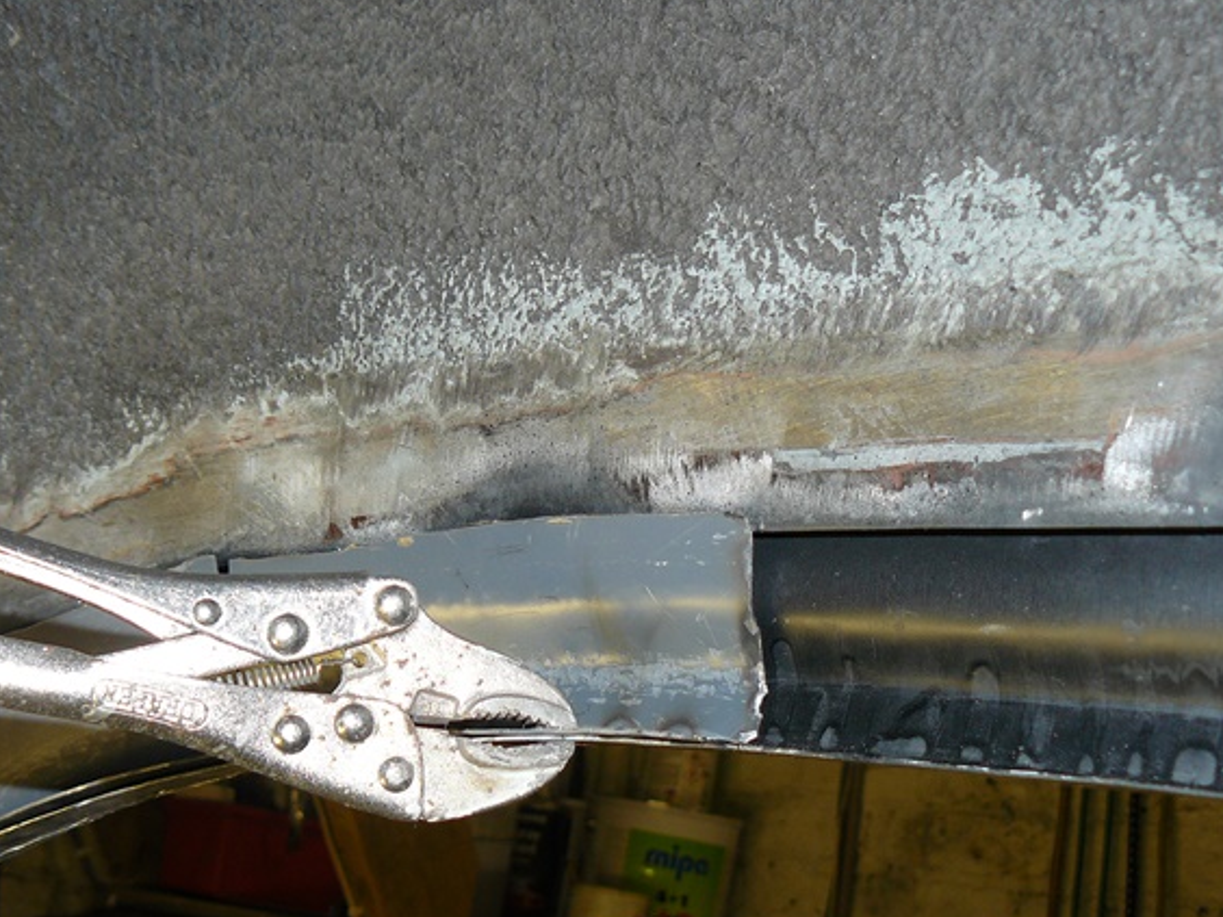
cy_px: 525
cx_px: 427
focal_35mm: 49
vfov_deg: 29.6
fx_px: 1731
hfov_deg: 38.5
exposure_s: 1/30
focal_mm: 6
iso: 100
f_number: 2.8
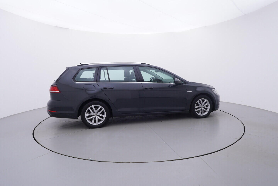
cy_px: 93
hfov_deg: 77.3
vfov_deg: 56.2
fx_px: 174
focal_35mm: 22
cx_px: 139
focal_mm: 15
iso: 200
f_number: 5
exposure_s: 1/80
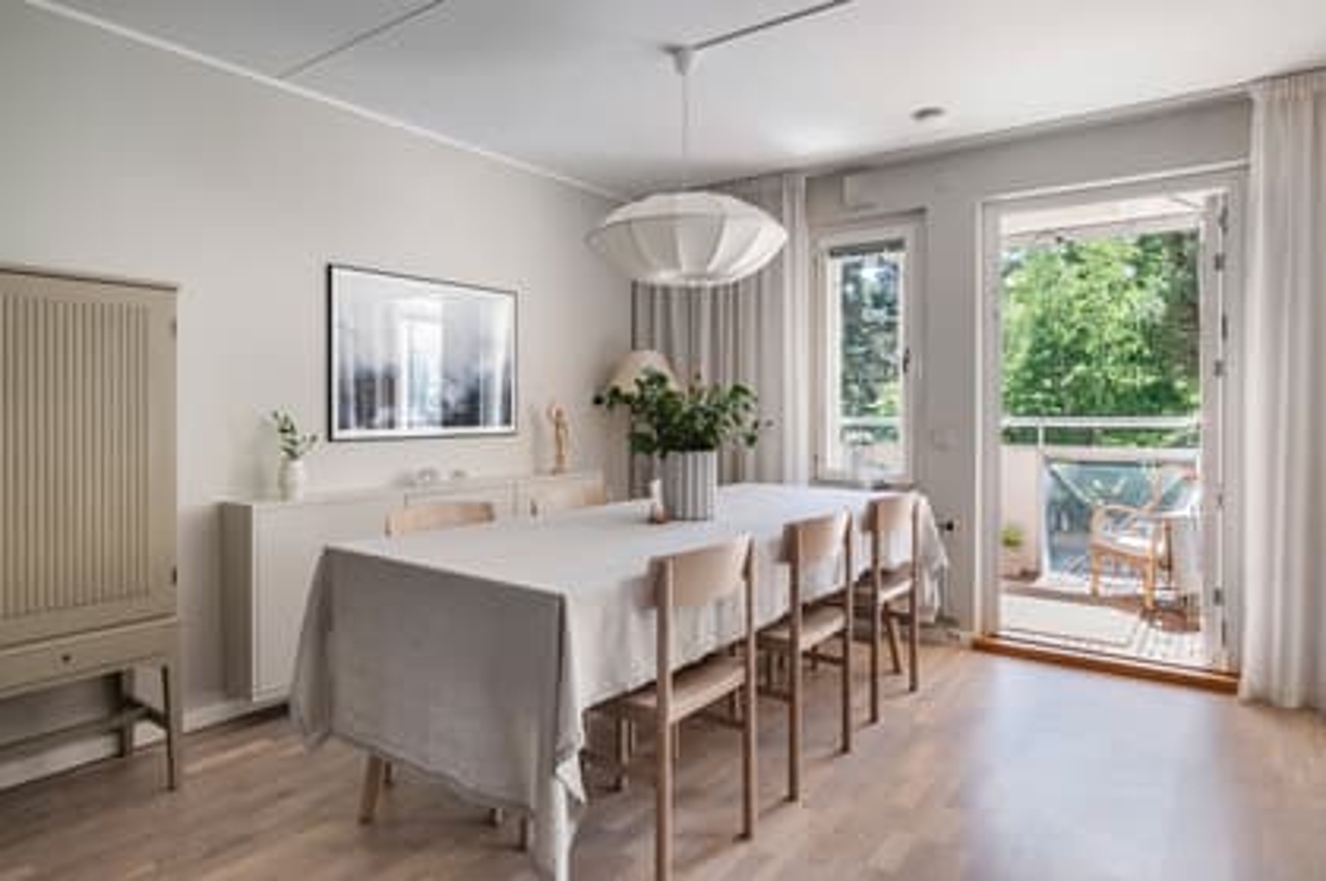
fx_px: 809
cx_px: 663
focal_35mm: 22
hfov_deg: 78.6
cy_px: 440
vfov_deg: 57.1
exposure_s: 1/25
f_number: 13
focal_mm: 22
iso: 100
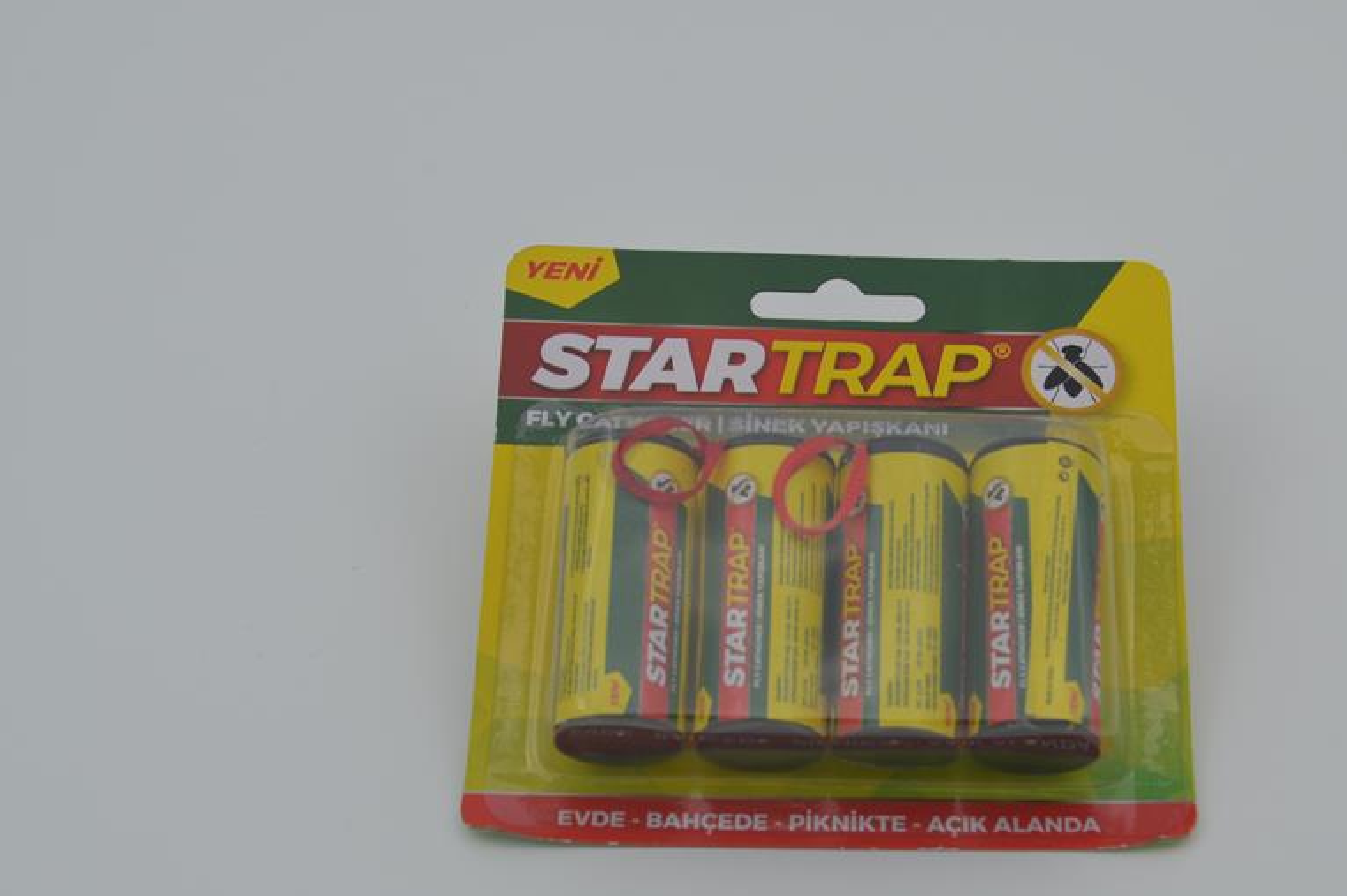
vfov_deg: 21.5
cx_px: 840
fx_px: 2356
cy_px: 516
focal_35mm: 63
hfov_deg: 31.8
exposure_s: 1/100
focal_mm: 32
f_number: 6.3
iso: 100
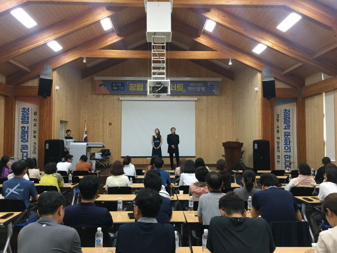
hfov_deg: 61.7
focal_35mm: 29
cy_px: 126
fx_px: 282
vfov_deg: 48.2
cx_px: 168
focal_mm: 4.15
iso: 100
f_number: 2.2
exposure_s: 1/30
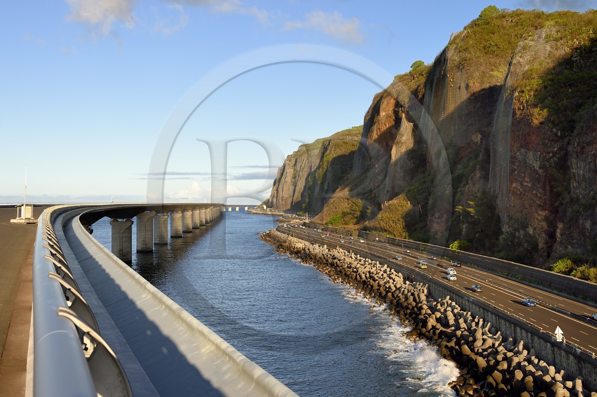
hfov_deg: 41.1
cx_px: 298
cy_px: 198
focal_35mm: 48
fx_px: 795
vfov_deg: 28.0
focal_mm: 48
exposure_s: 1/250
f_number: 10
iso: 200
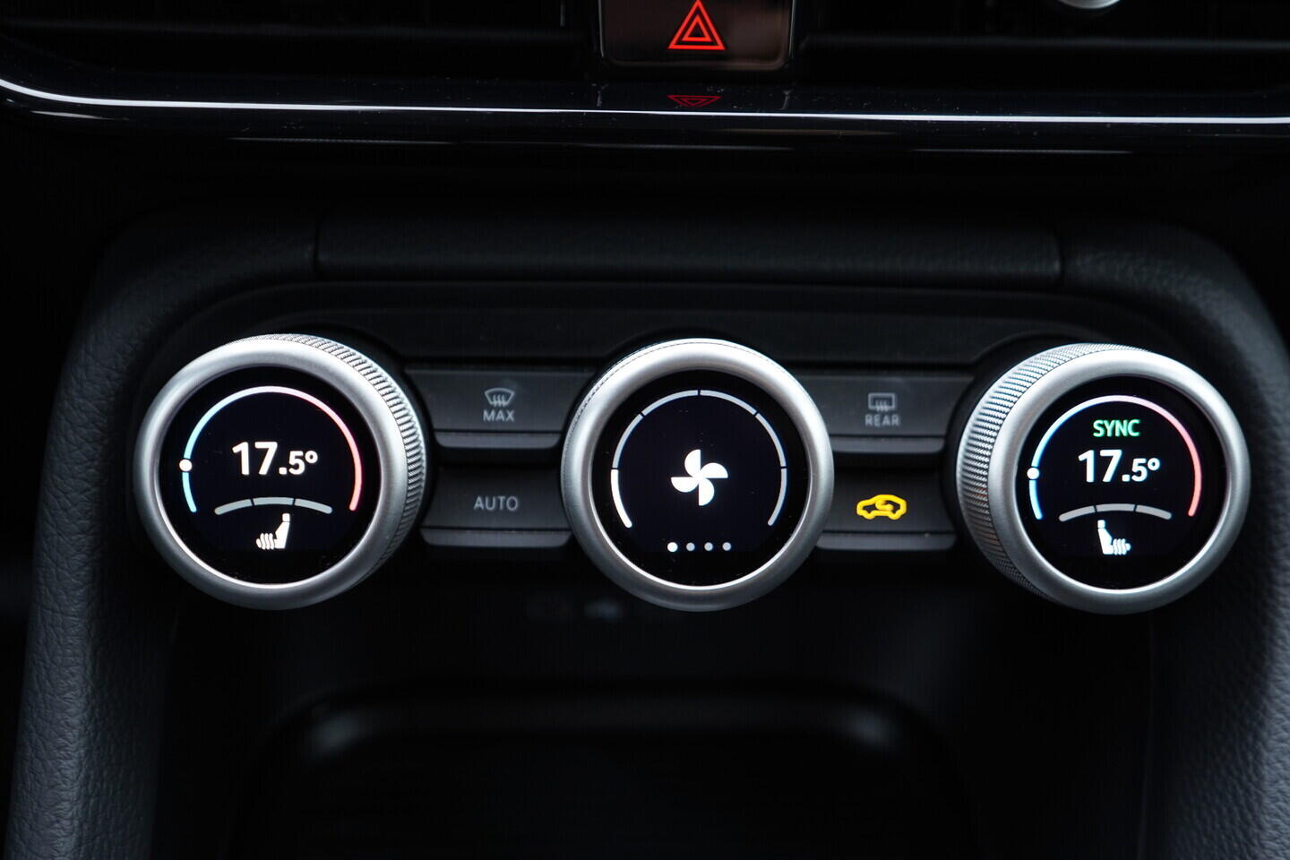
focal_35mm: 36
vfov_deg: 36.9
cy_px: 430
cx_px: 645
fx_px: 1290
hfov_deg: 53.1
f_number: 2.8
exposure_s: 1/40
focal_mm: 24
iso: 250
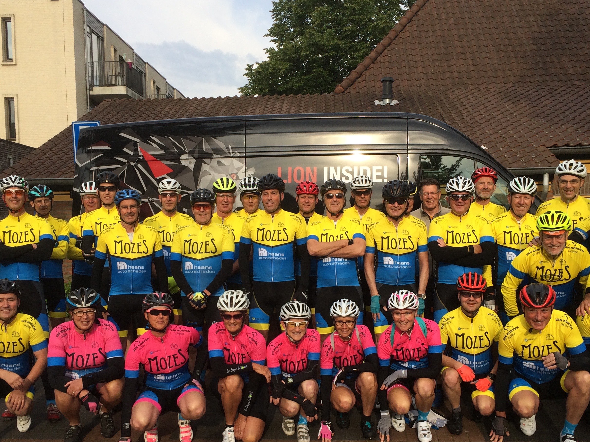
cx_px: 296
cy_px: 270
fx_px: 665
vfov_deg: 36.7
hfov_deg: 47.9
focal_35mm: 39
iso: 32
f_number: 2.2
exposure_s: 1/933
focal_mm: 4.15
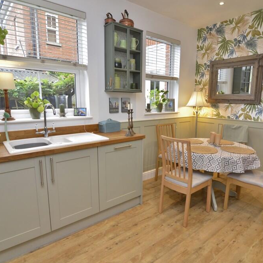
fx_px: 186
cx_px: 138
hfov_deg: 70.4
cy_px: 133
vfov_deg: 70.5
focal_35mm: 22
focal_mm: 11
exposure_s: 1/60
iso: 560
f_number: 4
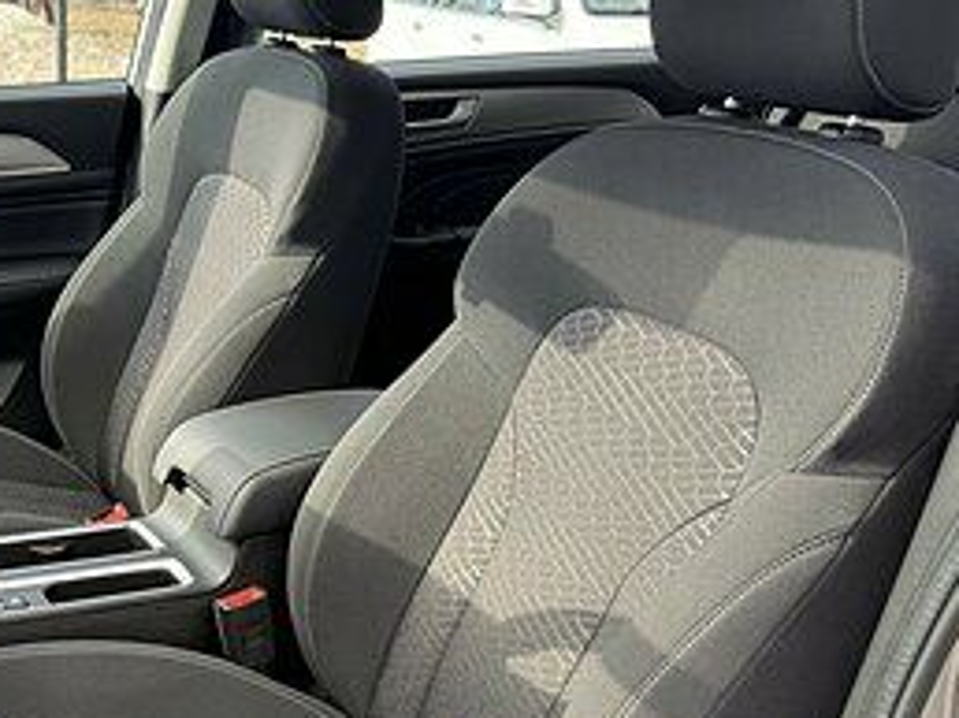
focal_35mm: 51
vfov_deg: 27.9
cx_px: 193
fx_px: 1412
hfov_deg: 36.3
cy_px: 582
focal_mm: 6.76
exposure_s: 1/280
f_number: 1.78
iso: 100
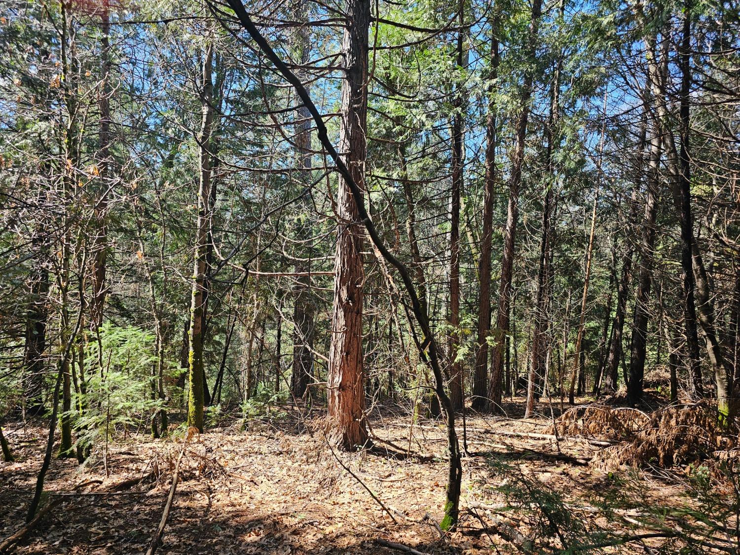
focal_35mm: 23
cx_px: 370
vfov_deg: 58.9
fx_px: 492
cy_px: 278
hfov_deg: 73.9
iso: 16
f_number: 1.7
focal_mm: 6.3
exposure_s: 1/120
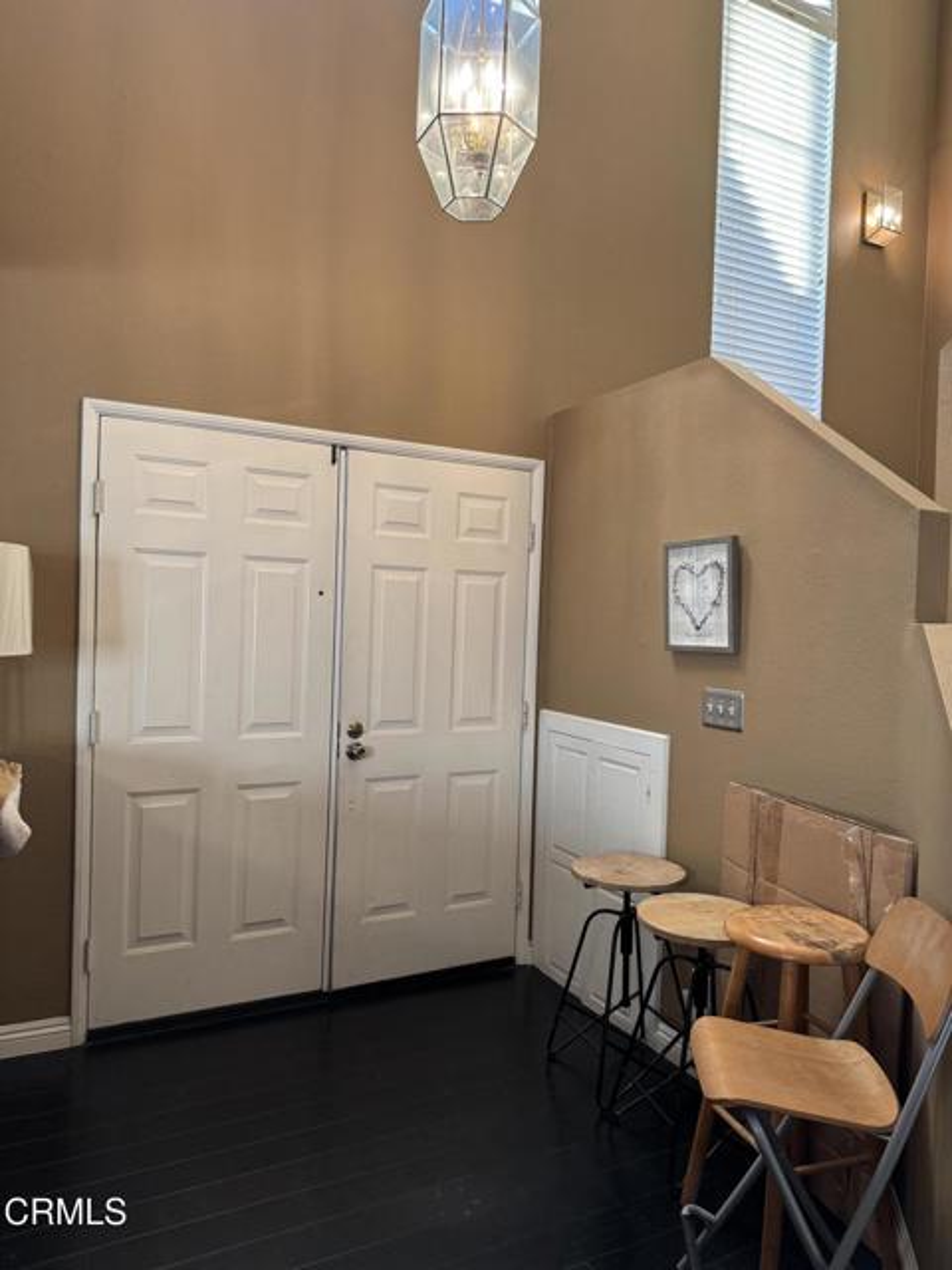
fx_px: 880
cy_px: 635
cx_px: 476
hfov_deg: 56.8
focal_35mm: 24
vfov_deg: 71.6
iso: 250
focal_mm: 6.76
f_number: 1.78
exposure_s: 1/60
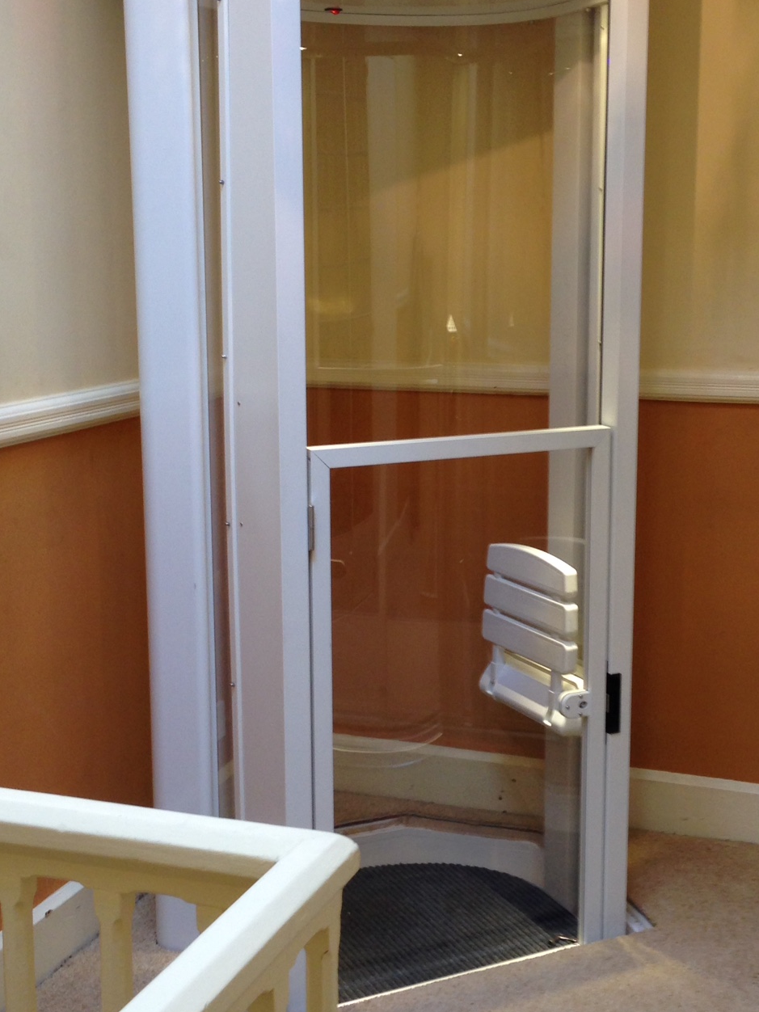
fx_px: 1579
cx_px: 439
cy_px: 486
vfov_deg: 35.5
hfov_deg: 27.0
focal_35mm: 54
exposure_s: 1/20
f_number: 2.4
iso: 64
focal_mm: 4.12
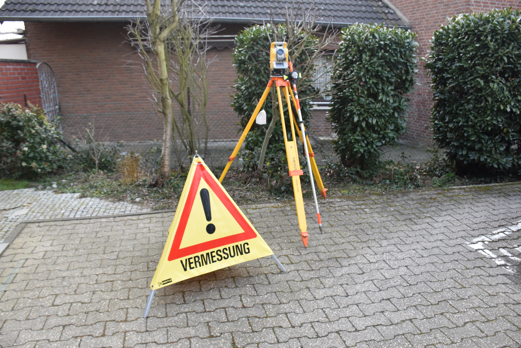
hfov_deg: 67.4
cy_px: 174
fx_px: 391
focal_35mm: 27
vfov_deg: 47.9
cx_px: 260
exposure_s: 1/125
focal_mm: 18
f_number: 5.6
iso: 400
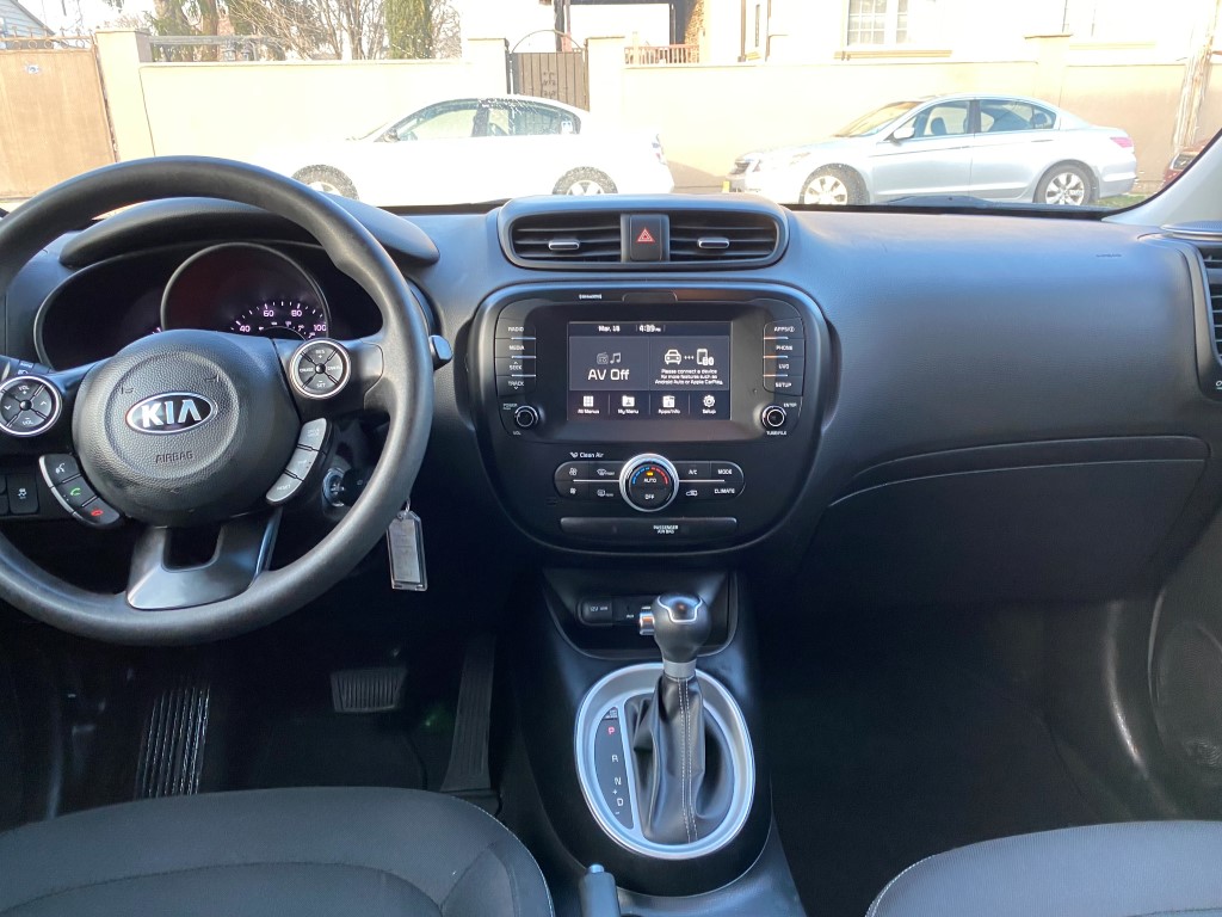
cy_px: 458
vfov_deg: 53.1
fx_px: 918
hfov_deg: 67.3
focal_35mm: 26
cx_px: 611
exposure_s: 1/94
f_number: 1.8
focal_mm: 4.25
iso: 125
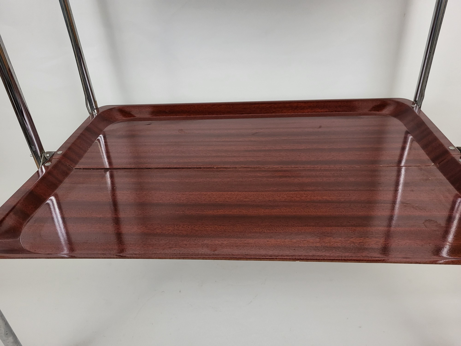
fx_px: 346
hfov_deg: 67.3
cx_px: 230
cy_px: 173
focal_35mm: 26
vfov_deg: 53.1
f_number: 1.8
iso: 400
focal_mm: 5.4
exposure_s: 1/50
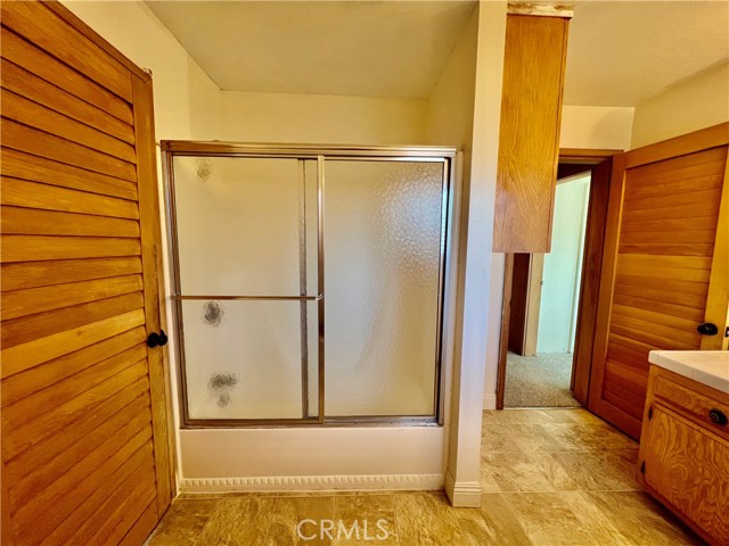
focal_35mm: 13
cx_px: 364
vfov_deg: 89.9
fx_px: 274
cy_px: 273
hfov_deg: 106.2
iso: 160
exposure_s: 1/60
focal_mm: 1.57
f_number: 1.8
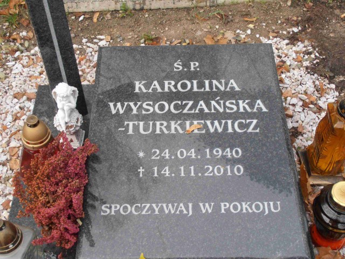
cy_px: 130
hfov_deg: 33.8
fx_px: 568
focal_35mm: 57
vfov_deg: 25.7
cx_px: 172
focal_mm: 10.04
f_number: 4.5
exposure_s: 1/80
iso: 80
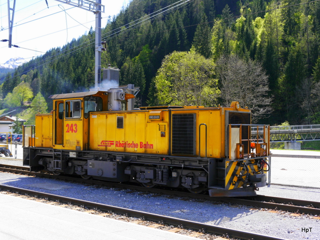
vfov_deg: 34.3
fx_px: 388
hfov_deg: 44.8
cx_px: 160
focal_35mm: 42
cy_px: 120
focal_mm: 21
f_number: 6.3
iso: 160
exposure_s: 1/200
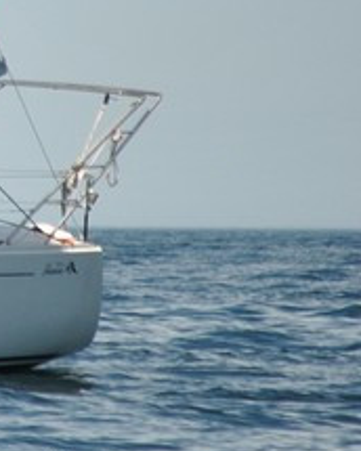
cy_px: -65
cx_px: -529
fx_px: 15679
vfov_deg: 1.6
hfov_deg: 1.3
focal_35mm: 1174
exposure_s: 1/800
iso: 200
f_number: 5.6
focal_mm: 200
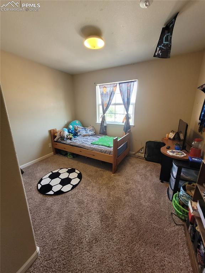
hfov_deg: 89.9
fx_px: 103
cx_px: 102
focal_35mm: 13
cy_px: 136
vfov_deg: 106.2
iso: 160
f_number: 2.2
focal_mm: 1.74
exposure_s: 1/60.2
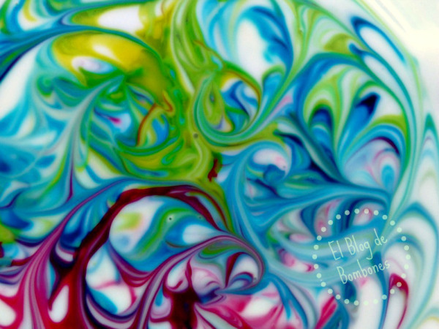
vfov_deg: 51.4
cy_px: 164
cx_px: 220
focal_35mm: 27
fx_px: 342
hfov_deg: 65.3
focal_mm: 4.8
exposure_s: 1/50
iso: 100
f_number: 2.8
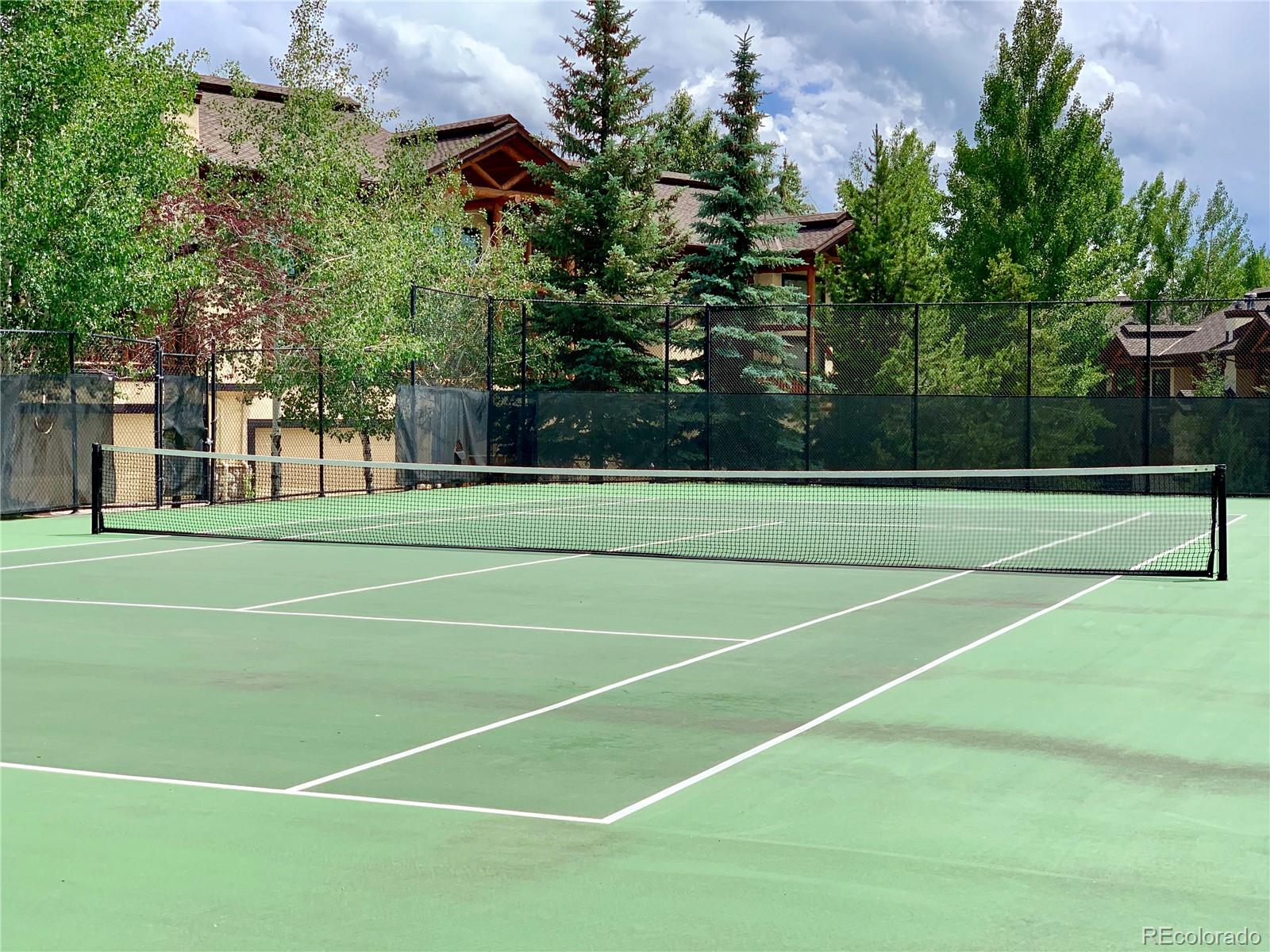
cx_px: 635
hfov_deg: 36.8
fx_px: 1908
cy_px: 476
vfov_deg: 28.0
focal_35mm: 52
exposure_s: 1/888
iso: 16
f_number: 2.4
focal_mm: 6
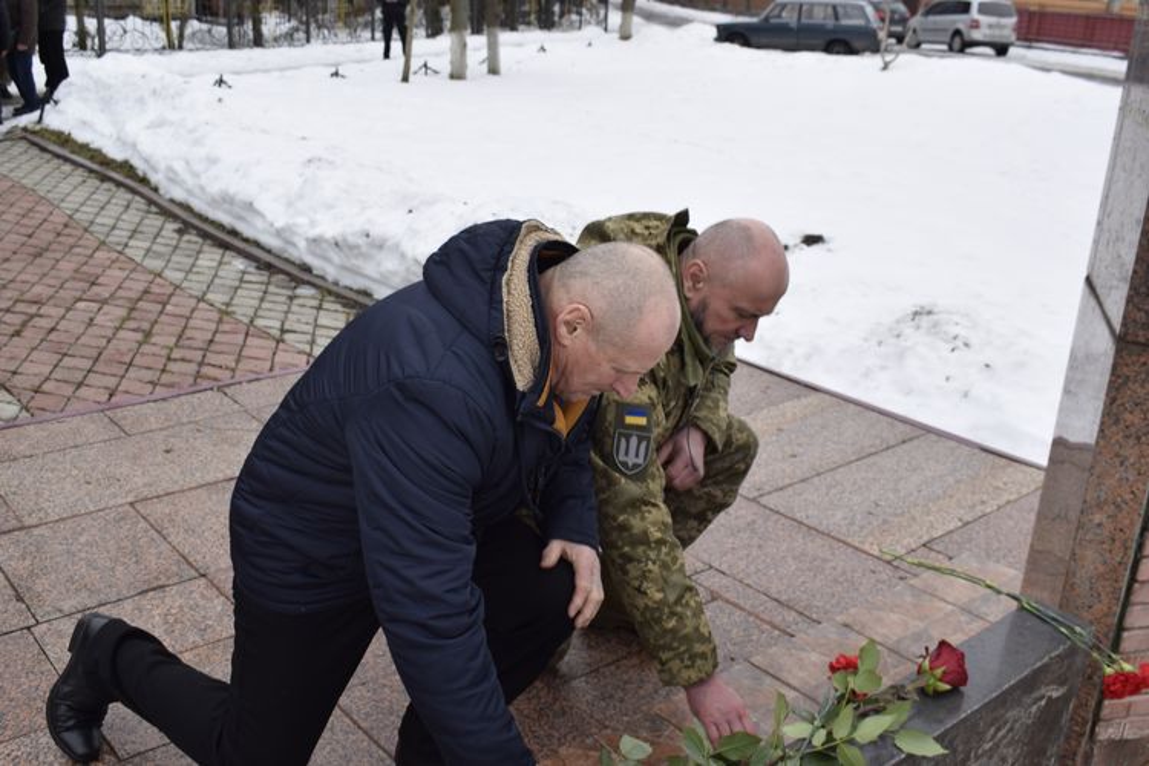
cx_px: 574
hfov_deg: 53.1
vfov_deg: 36.9
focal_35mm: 36
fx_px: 1149
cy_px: 383
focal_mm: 24
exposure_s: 1/200
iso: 100
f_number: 7.1
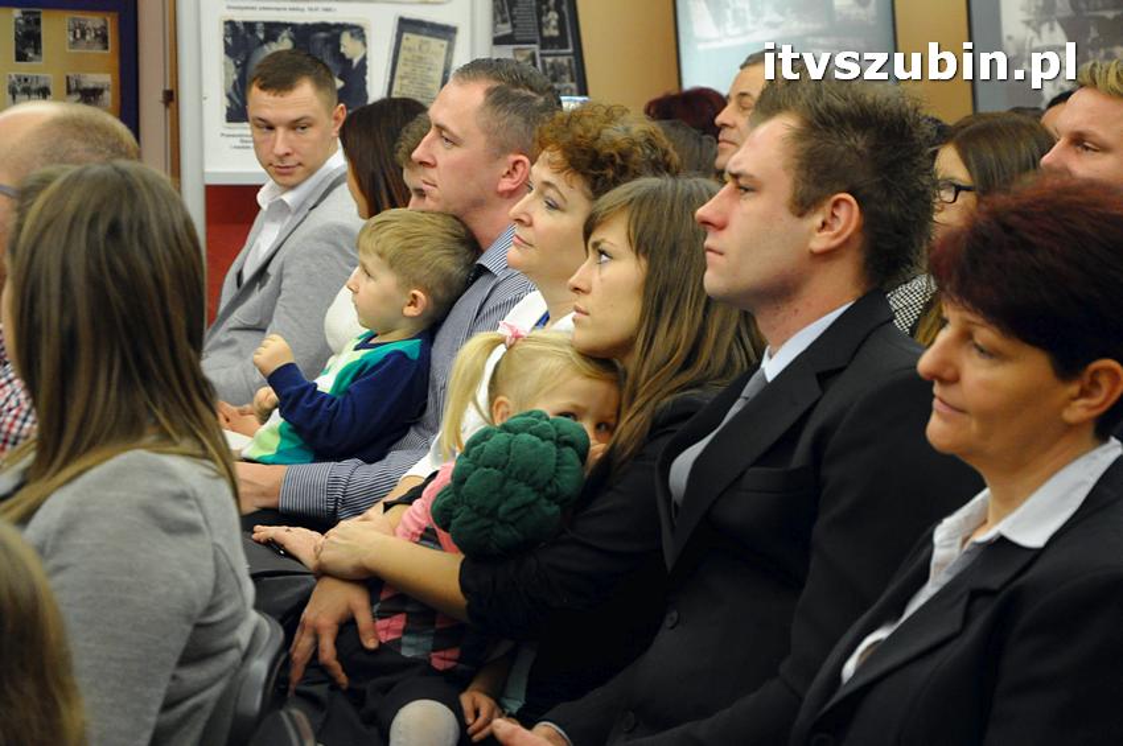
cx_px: 562
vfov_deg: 13.0
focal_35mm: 105
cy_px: 373
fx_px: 3272
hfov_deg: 19.5
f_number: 5.6
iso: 2500
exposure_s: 1/80
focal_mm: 70
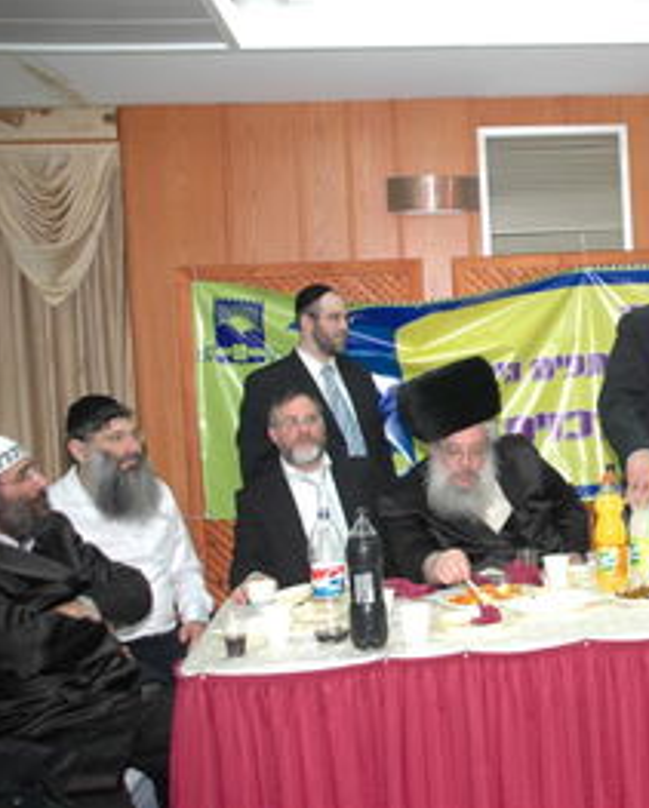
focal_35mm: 47
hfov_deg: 30.7
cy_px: 402
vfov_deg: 39.5
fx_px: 1127
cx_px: 584
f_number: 5
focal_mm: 22
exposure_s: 1/60
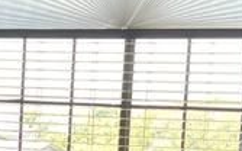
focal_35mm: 169
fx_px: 1113
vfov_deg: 7.6
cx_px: -29
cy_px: 250
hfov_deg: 12.2
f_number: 1.6
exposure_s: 1/60
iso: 80
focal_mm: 5.1
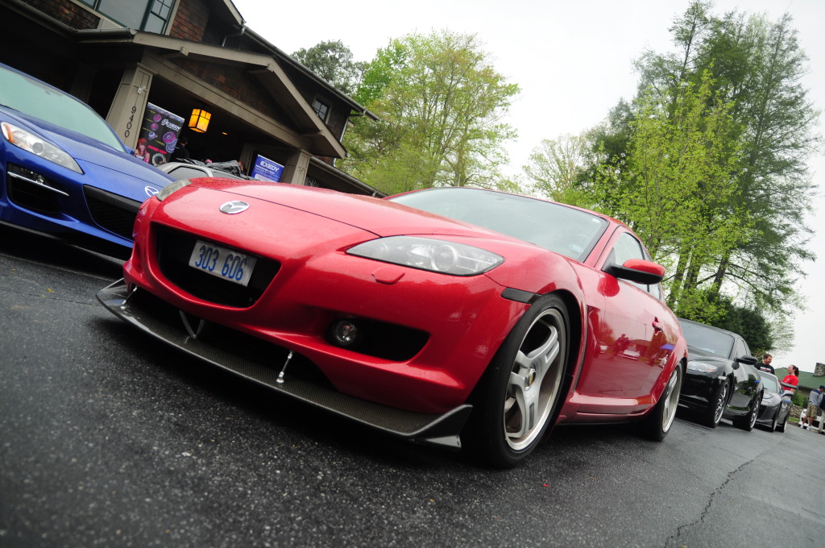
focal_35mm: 28
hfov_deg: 64.6
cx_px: 412
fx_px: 652
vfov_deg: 45.6
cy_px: 274
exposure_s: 1/80
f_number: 3
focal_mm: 19
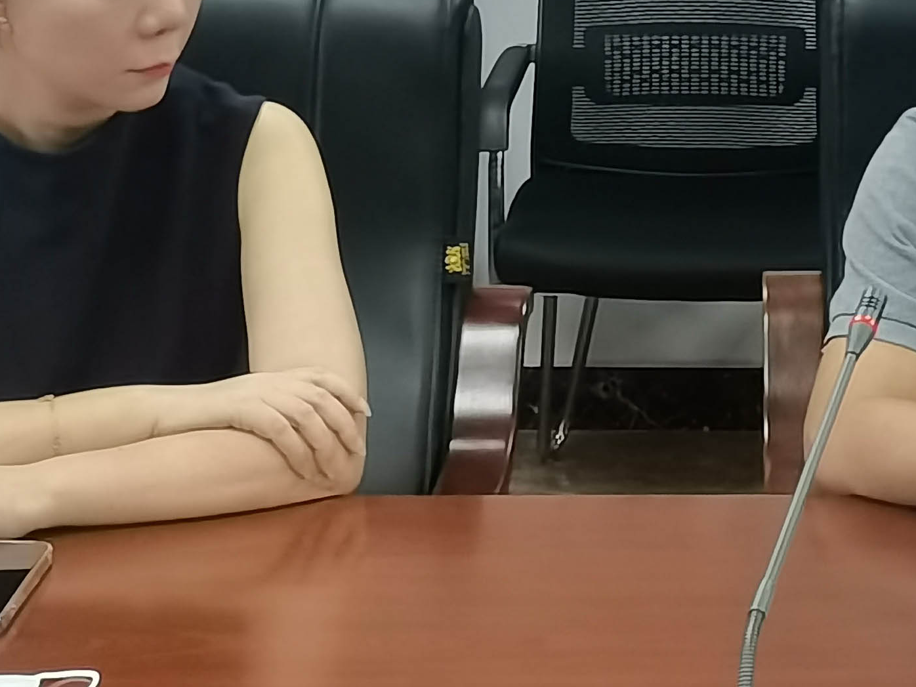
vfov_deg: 11.2
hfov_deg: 14.7
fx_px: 3493
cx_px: 907
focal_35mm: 132
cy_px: 43
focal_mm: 5.58
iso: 400
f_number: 1.8
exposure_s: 1/50
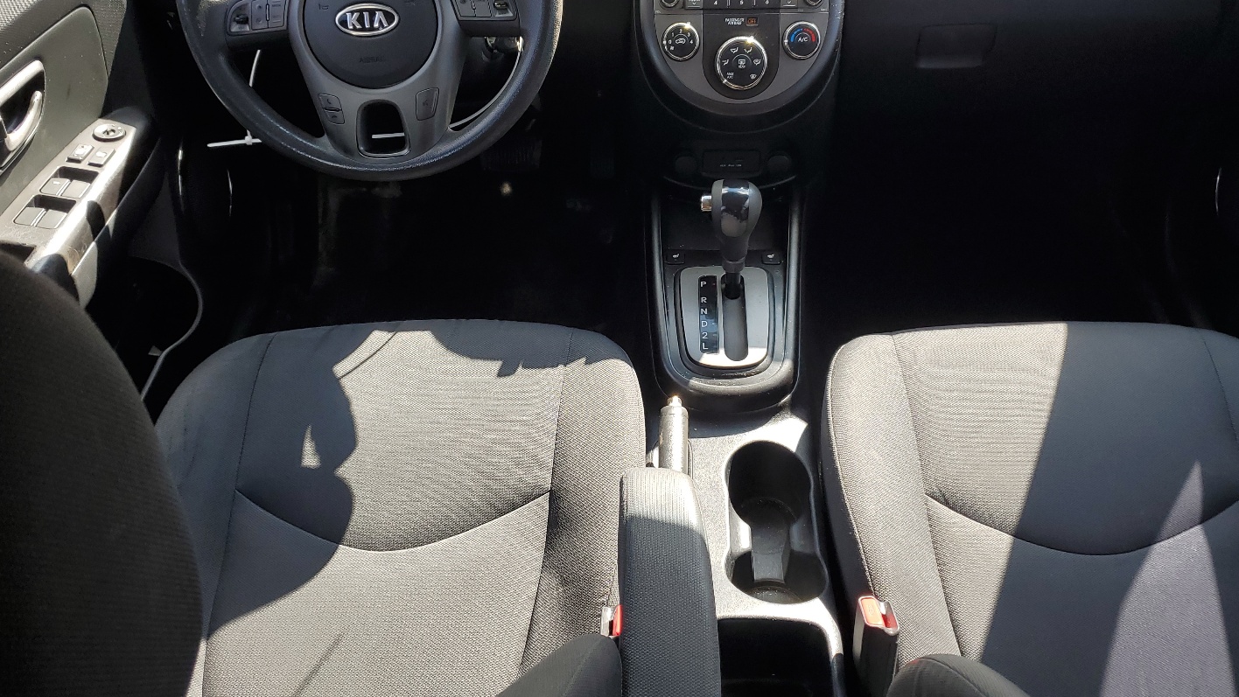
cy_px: 272
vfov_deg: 36.5
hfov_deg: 61.0
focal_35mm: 32
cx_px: 658
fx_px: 1051
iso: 50
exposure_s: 1/370
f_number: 1.5
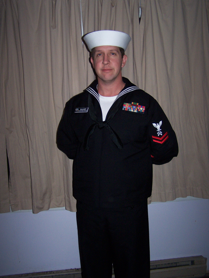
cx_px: 104
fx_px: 306
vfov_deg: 49.0
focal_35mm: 38
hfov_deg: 37.7
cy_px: 139
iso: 140
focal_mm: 6.3
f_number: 2.8
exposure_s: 1/60
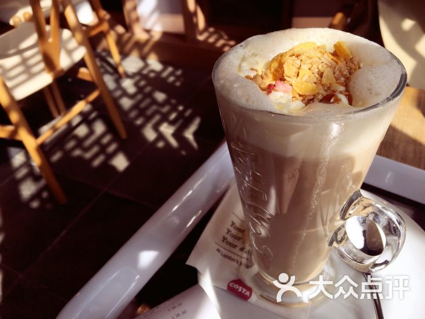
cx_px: 212
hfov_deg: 61.7
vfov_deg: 48.2
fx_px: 356
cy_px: 160
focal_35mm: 29
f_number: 2.2
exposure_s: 1/950
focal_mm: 4.15
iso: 25
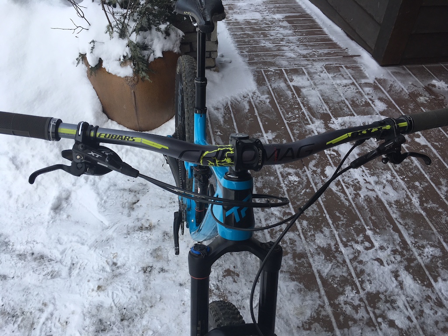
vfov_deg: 48.2
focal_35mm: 29
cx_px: 224
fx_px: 375
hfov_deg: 61.7
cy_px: 168
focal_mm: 4.15
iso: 25
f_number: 2.2
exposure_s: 1/605
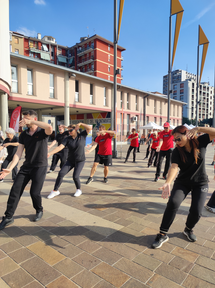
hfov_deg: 54.8
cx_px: 108
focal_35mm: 25
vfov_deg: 69.4
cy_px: 144
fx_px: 207
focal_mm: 4.7
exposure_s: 1/568
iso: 50
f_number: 1.79
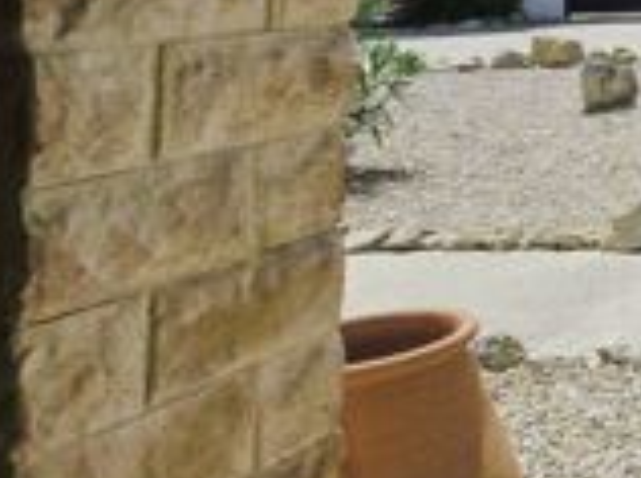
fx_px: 1072
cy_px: -85
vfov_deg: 23.2
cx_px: 1369
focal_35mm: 58
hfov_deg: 17.8
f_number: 2.2
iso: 50
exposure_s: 1/2913
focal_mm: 2.2
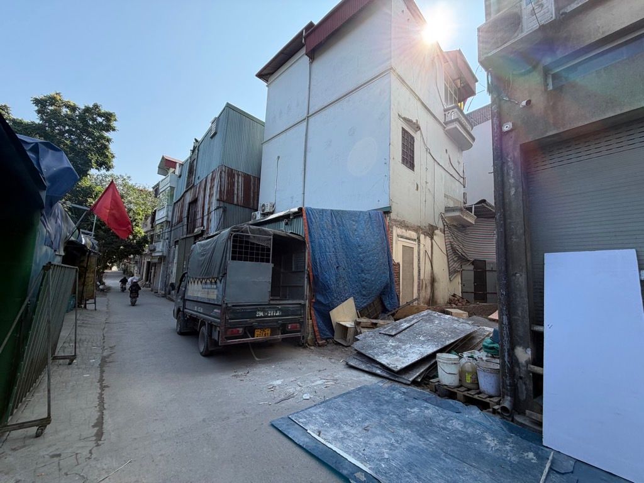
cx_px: 322
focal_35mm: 14
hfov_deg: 102.1
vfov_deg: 85.7
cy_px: 242
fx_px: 260
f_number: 2.2
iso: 40
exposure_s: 1/502
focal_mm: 2.22
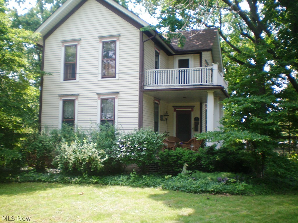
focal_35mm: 38
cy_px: 112
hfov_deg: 49.0
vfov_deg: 37.7
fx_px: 327
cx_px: 149
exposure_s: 1/125
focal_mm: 6.3
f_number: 3.1
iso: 64
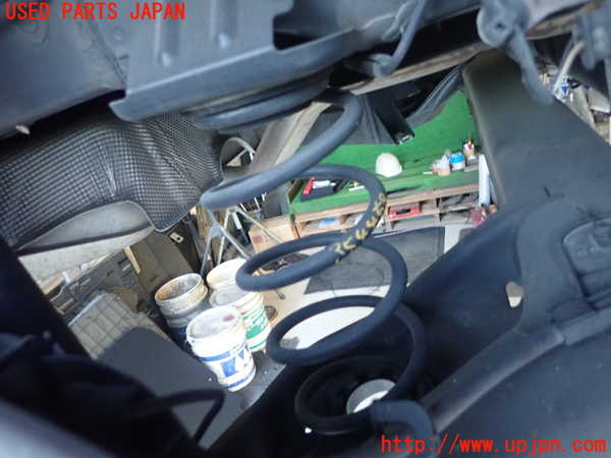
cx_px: 306
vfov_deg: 54.9
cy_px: 229
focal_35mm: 25
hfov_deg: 69.4
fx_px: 441
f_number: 2
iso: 800
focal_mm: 4.5
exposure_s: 1/25
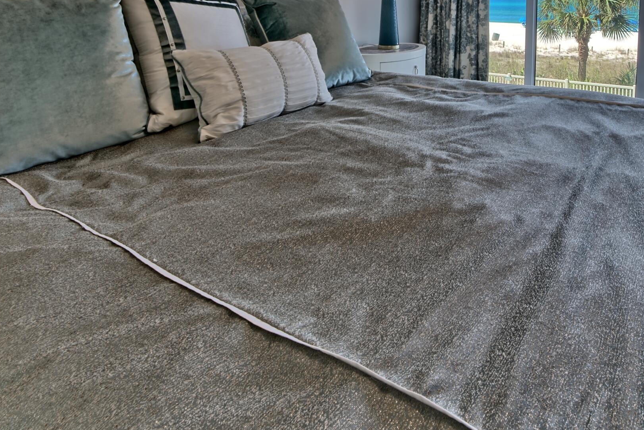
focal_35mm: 24
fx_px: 429
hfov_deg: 73.0
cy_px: 40
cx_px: 386
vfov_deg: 47.5
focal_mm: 13
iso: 200
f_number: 19
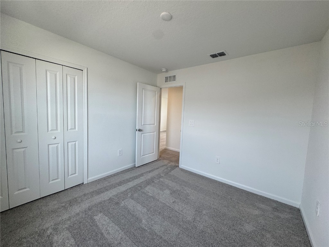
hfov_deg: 102.1
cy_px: 124
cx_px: 164
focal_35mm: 14
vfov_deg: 85.7
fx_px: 133
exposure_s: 1/120
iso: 80
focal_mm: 2.22
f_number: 2.2
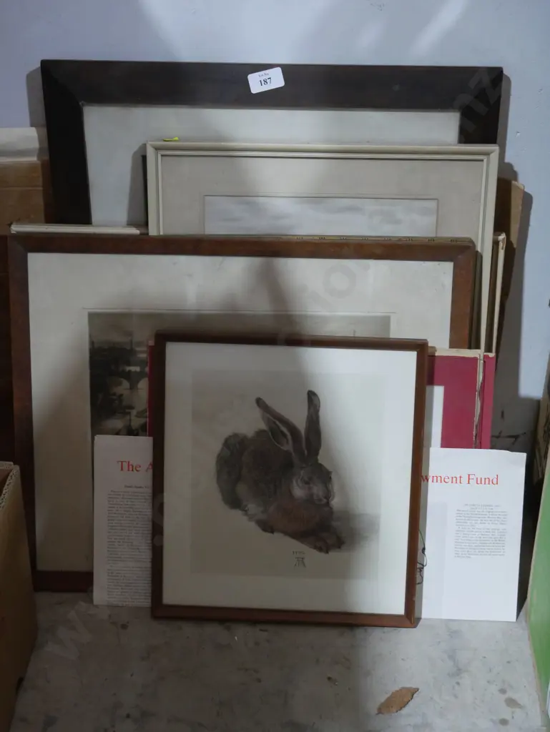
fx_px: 1312
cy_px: 366
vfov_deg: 31.2
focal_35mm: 62
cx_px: 275
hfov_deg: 23.7
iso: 2500
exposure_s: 1/80
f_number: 5.4
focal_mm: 31
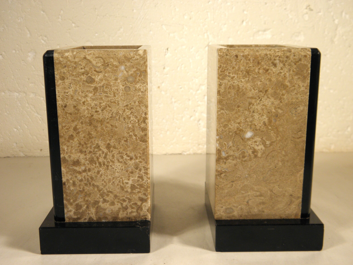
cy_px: 133
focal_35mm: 42
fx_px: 428
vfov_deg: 34.3
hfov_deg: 44.8
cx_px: 179
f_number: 3.8
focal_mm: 7.5
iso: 100
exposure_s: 1/60
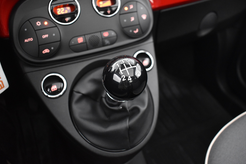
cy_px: 80
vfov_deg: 38.9
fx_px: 232
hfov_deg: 55.8
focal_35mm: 34
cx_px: 127
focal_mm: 22
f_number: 3.8
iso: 3200
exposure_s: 1/20
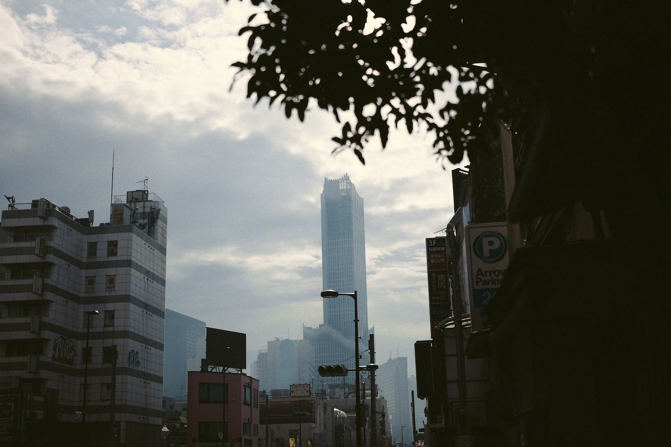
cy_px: 224
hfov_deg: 43.6
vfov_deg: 29.9
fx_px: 839
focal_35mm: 45
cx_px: 336
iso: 100
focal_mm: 45
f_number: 2.8
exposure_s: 1/8000
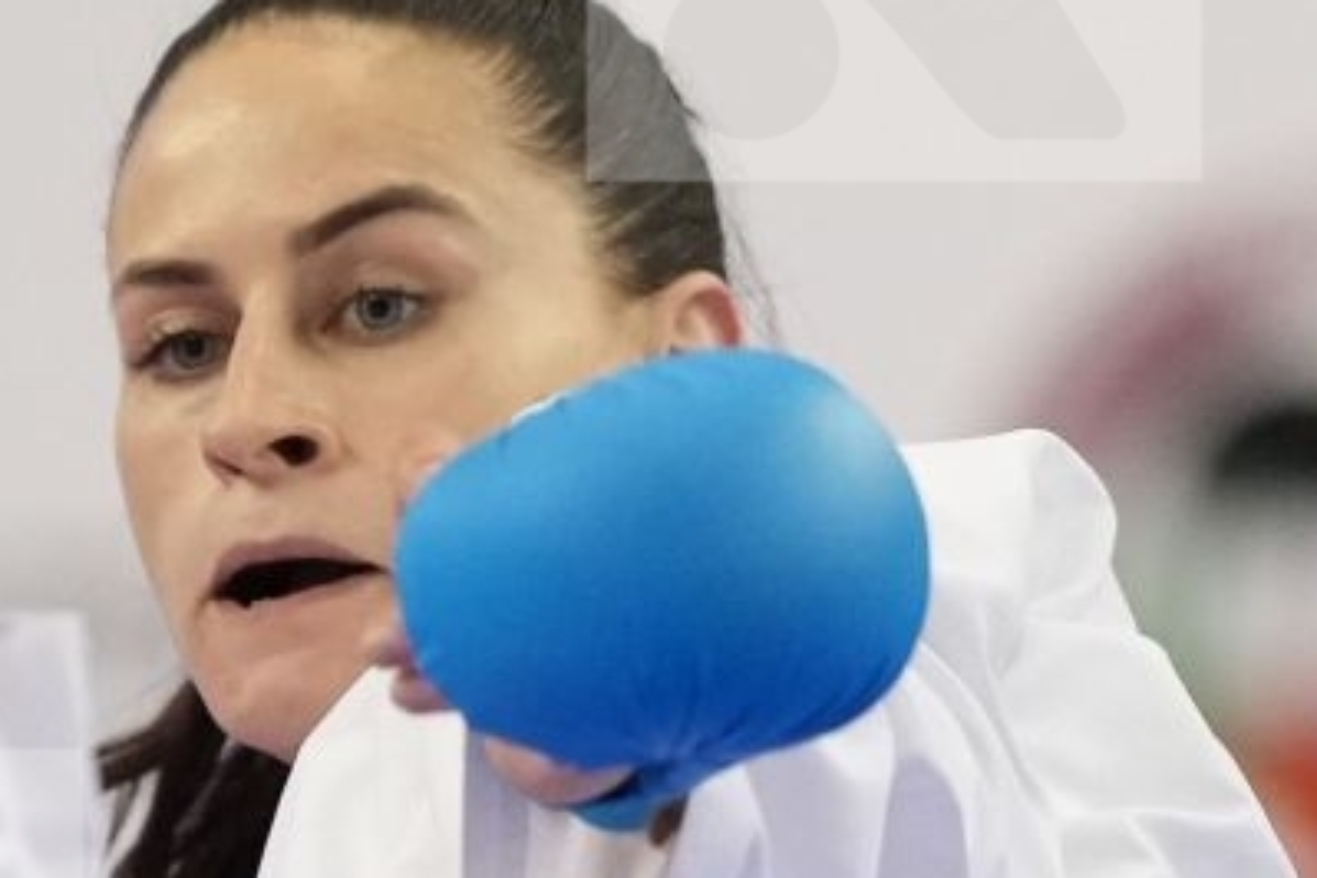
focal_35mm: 1353
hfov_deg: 1.5
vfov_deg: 1.0
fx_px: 49493
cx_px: 895
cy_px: 1050
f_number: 2.8
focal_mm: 200
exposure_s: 1/1000
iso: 2500
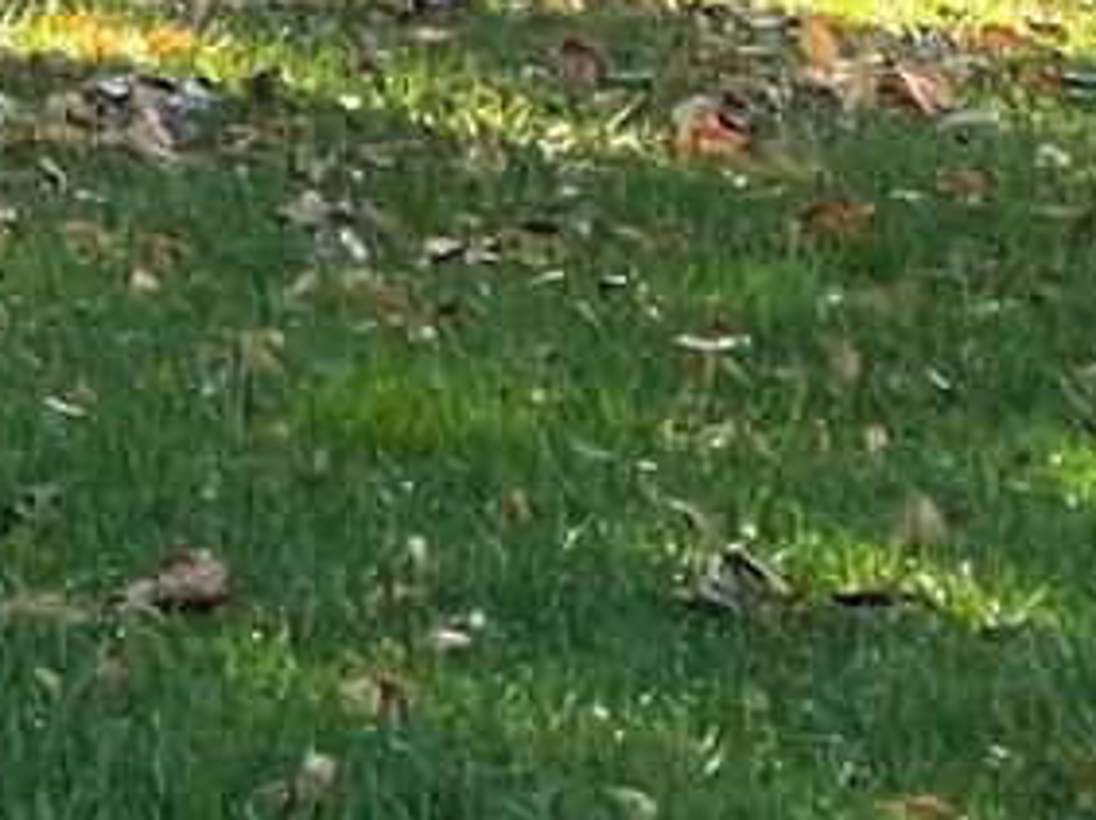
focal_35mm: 465
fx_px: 14710
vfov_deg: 3.1
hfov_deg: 4.1
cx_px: -2857
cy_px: -1850
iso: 25
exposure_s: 1/122
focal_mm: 7.5
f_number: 2.2
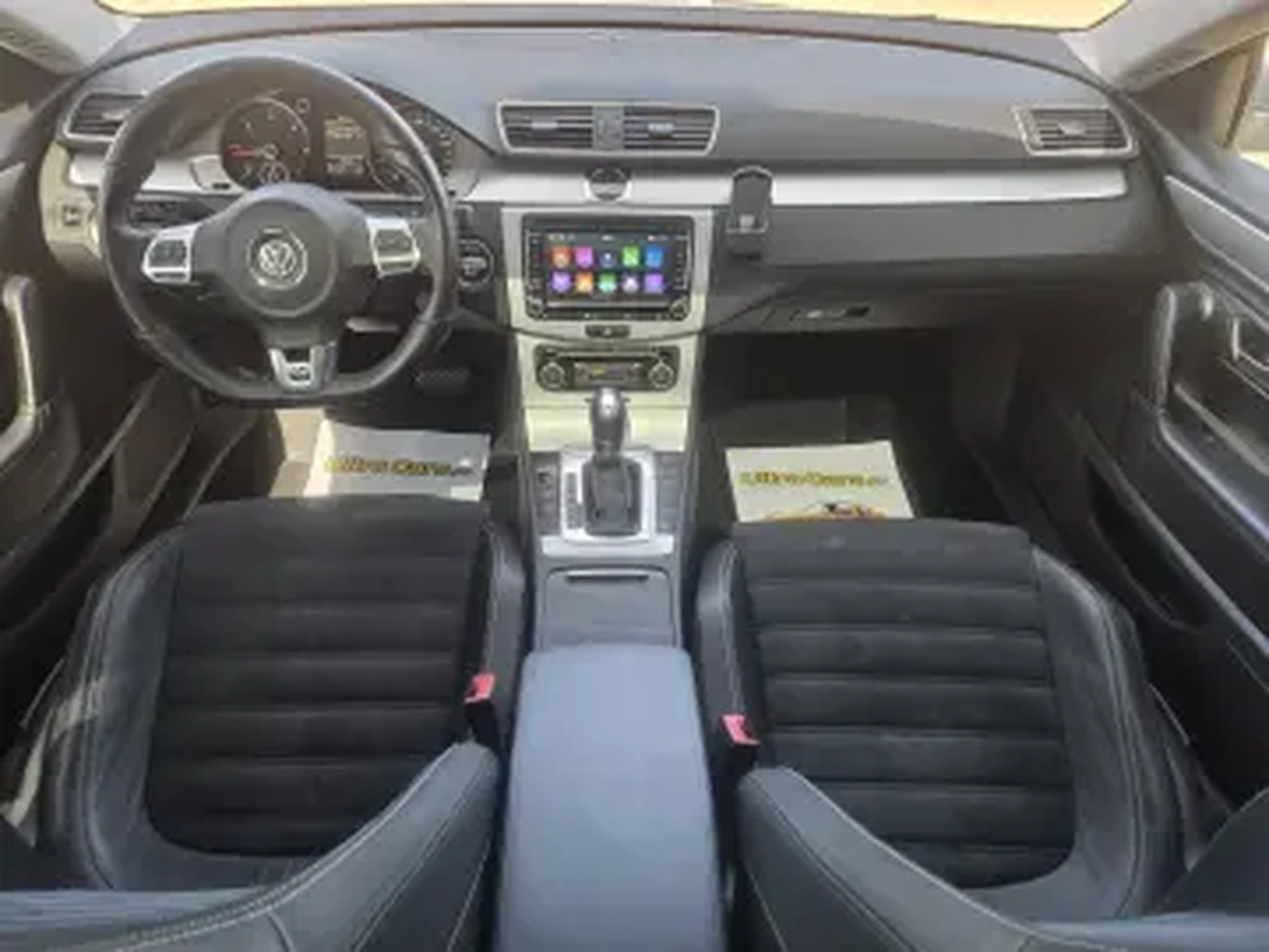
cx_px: 634
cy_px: 476
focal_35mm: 23
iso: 200
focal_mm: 6.25
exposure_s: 1/180
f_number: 1.7
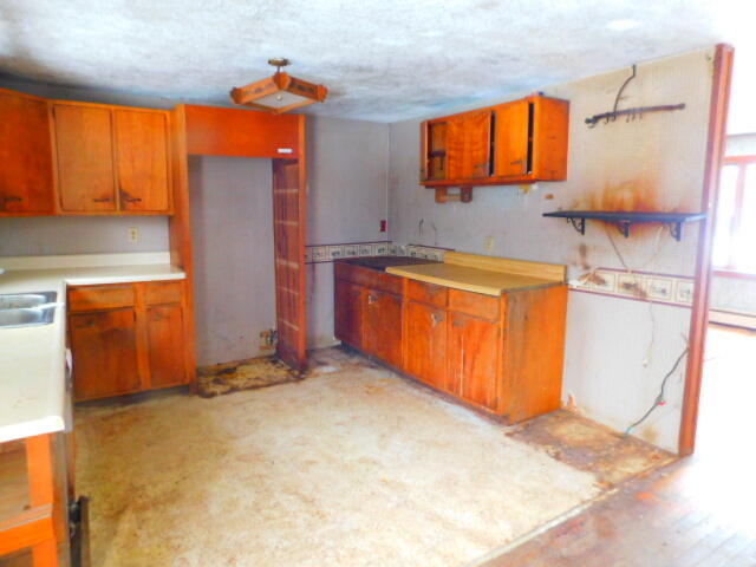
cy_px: 284
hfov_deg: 73.9
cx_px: 378
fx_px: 502
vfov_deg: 58.9
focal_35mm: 23
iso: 400
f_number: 3
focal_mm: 4
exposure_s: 1/8
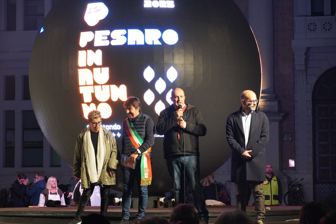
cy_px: 112
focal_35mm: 104
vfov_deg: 13.2
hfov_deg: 19.7
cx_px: 168
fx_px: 966
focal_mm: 69
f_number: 5.6
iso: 3200
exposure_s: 1/160
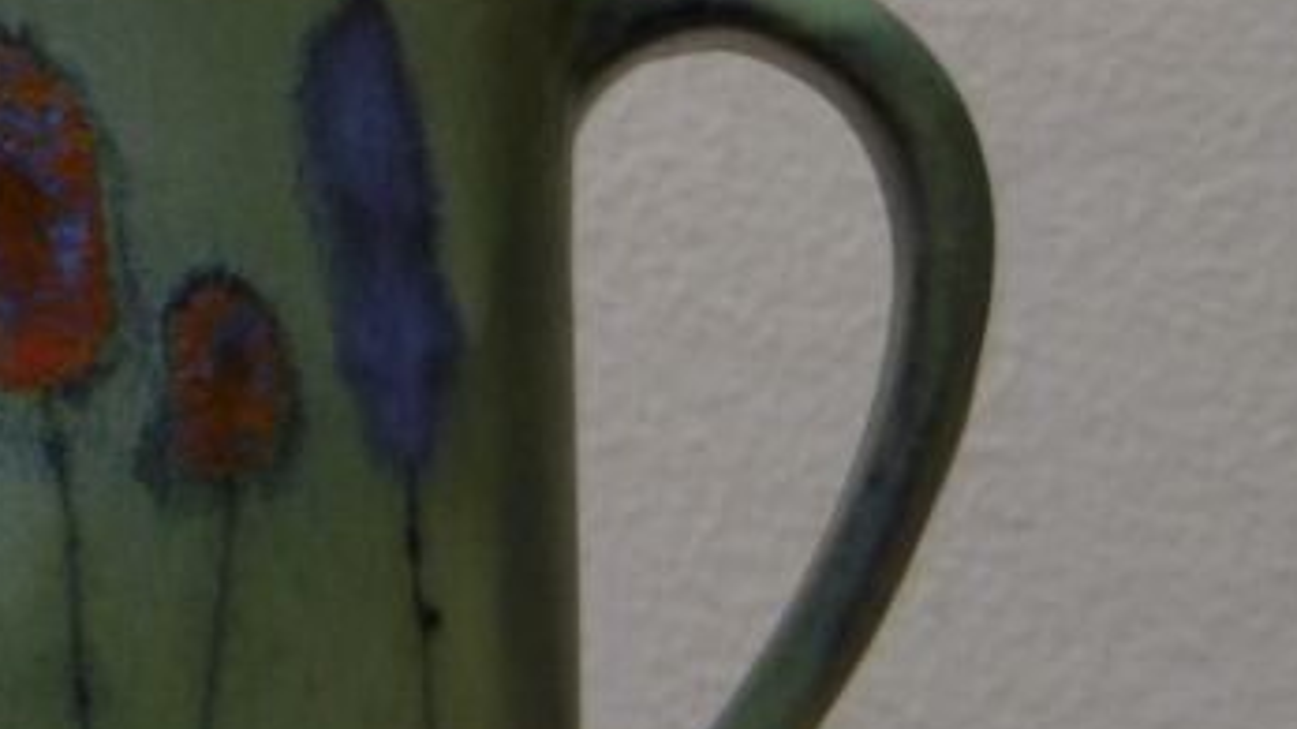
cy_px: 363
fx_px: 5639
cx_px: -86
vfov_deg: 7.4
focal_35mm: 164
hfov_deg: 12.9
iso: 100
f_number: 4
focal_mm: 9.2
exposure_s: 1/100
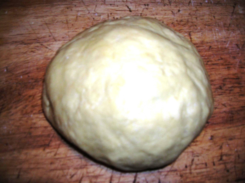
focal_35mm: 34
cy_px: 92
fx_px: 240
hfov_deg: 54.0
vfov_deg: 41.7
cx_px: 122
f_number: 2.9
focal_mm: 5.7
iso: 50
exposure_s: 1/60.1
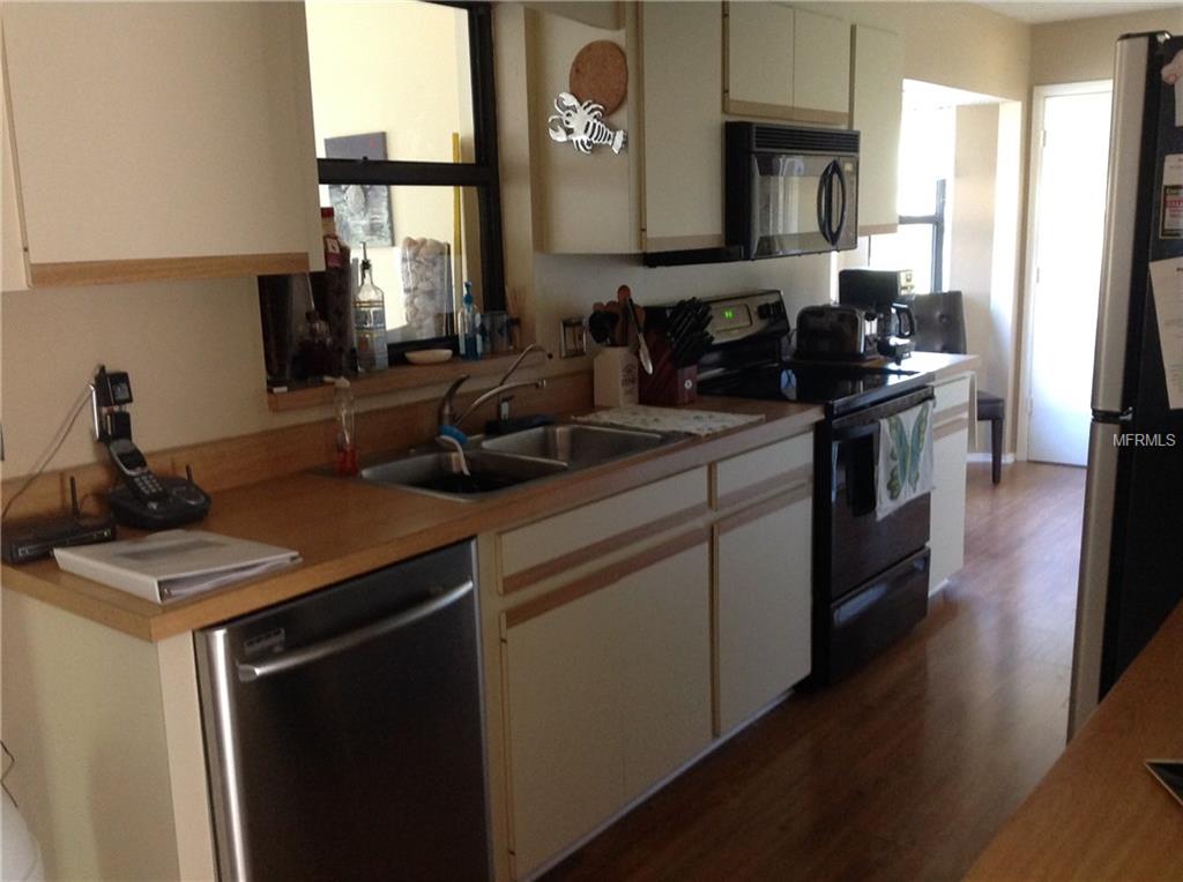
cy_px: 441
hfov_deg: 52.7
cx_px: 592
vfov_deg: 40.6
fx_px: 1194
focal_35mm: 35
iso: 250
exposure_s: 1/15
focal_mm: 4.28
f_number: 2.4
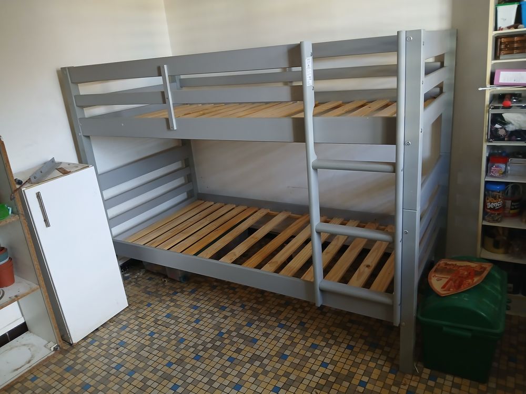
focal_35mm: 26
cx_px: 263
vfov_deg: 53.1
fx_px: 395
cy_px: 197
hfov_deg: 67.3
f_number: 1.8
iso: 250
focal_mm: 3.98
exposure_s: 1/25
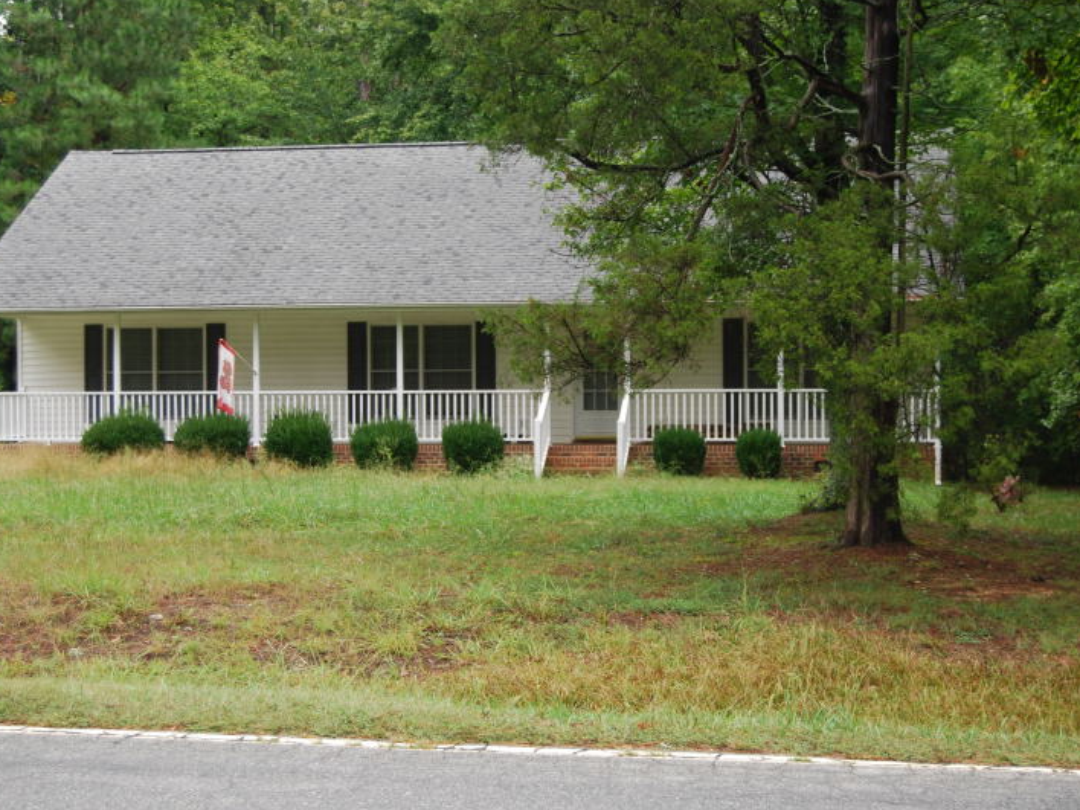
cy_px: 403
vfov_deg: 23.7
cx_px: 516
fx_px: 1934
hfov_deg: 31.2
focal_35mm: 62
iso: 200
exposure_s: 1/50
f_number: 5
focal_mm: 38
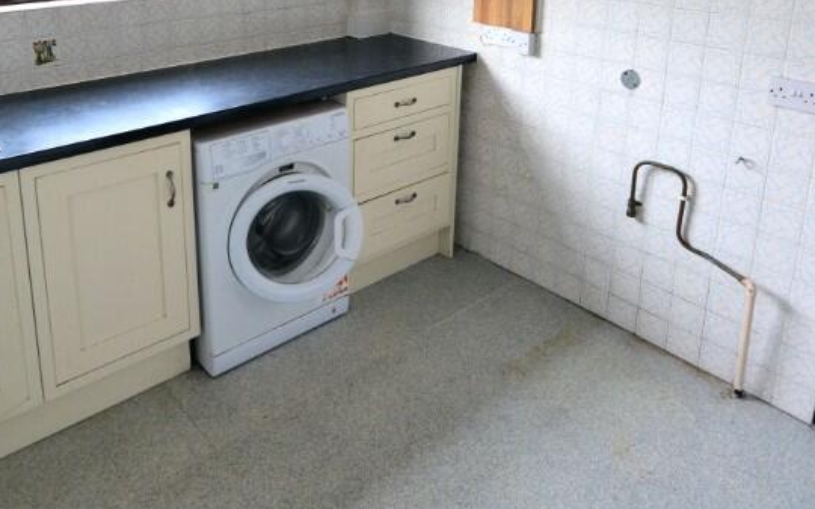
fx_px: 644
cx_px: 321
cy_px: 51
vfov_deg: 39.9
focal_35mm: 29
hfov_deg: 64.0
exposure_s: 1/20
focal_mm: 10
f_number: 8
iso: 400
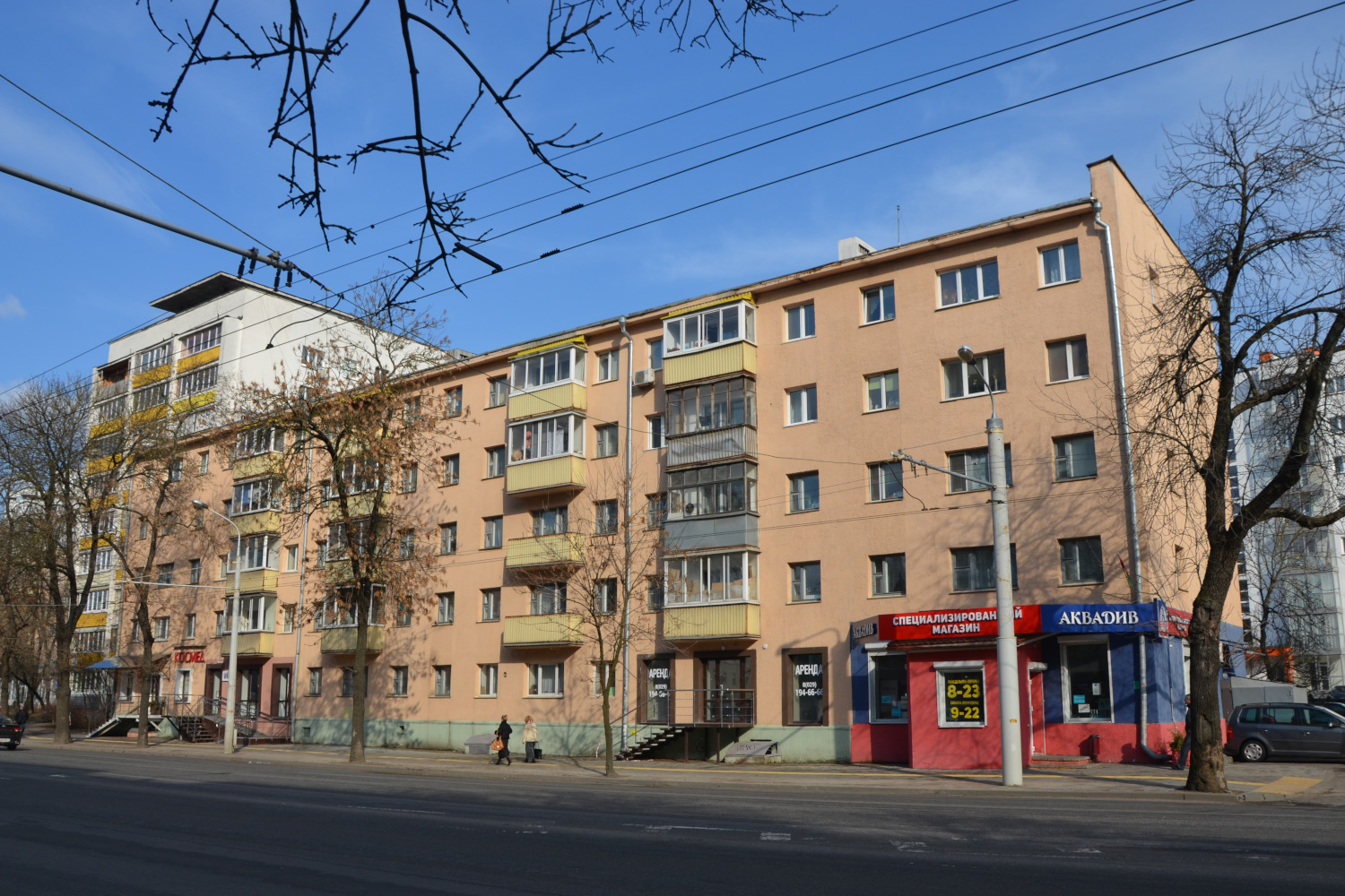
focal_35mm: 27
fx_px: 1009
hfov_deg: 67.4
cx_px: 672
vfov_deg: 47.9
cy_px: 448
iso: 100
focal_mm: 18
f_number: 9
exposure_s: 1/320
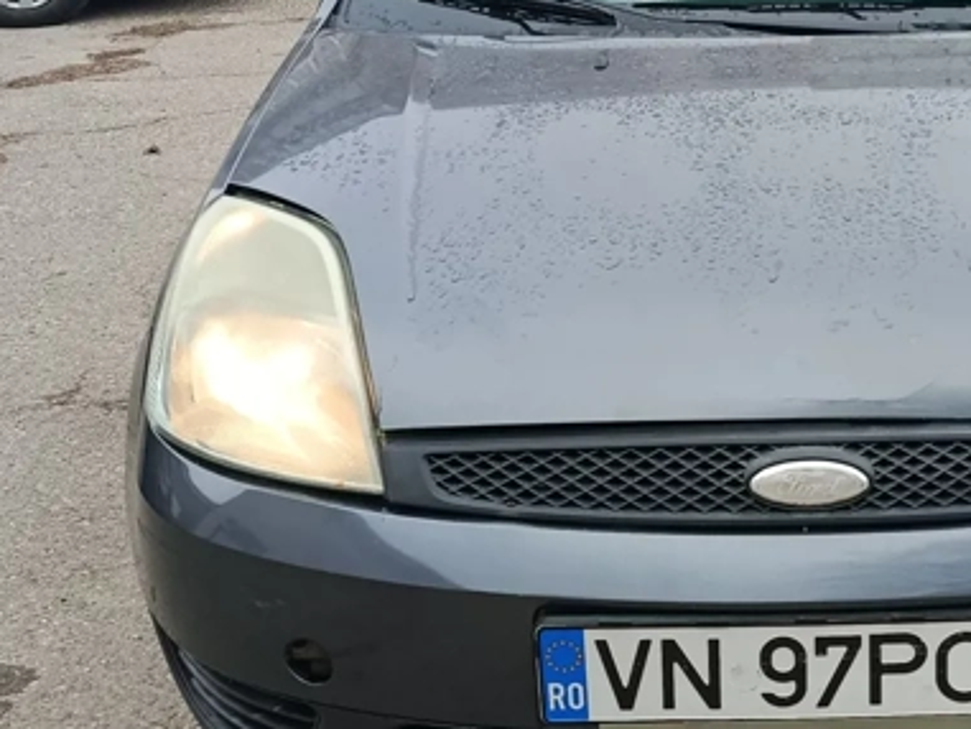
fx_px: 1768
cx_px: 821
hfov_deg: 29.8
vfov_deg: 23.2
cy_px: 250
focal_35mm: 63
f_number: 1.7
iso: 92
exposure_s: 1/100
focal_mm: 5.24
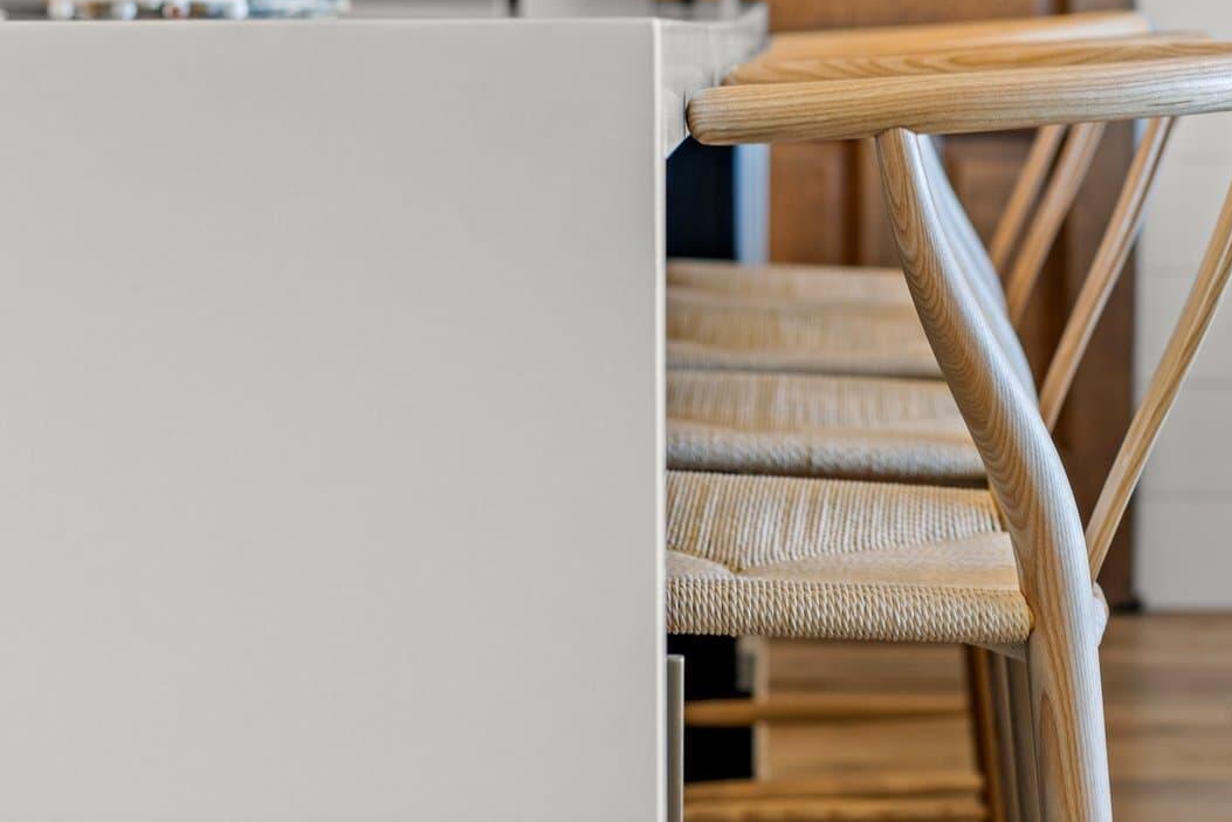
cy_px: 38
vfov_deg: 12.7
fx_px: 3661
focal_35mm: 107
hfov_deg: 19.0
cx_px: 824
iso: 500
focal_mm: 55
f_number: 3.5
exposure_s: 1/50
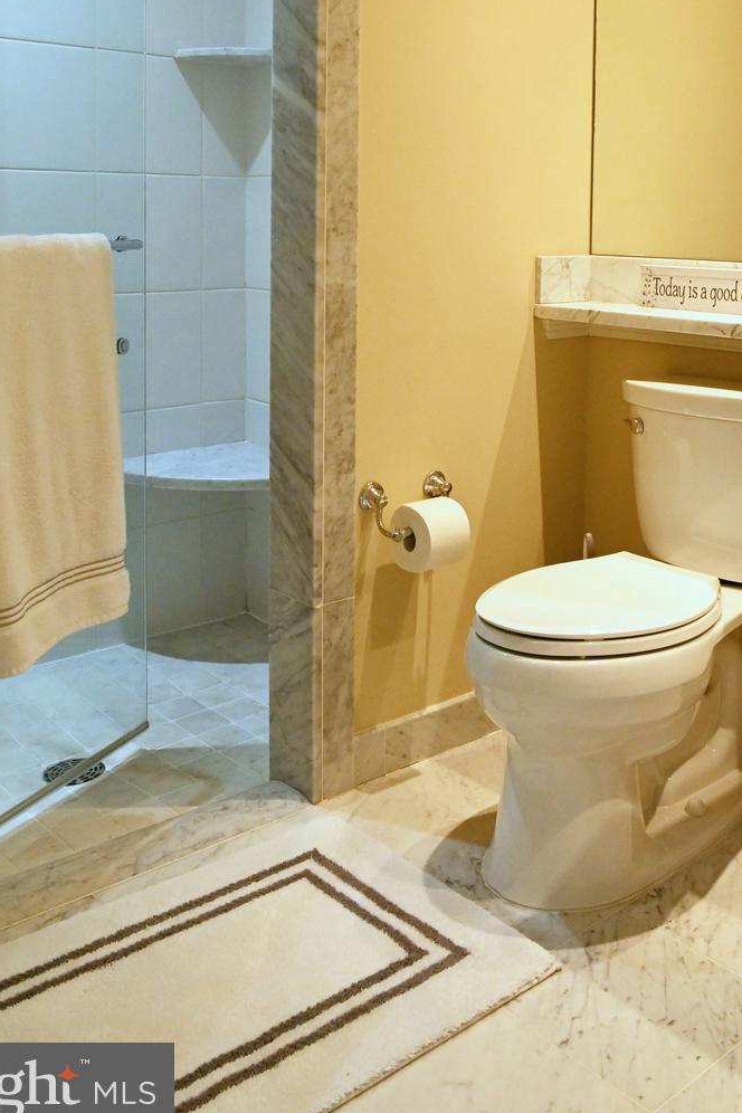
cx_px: 467
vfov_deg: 49.8
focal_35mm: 37
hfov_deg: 35.7
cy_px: 276
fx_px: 1144
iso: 2500
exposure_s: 1/80
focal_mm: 16
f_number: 6.3
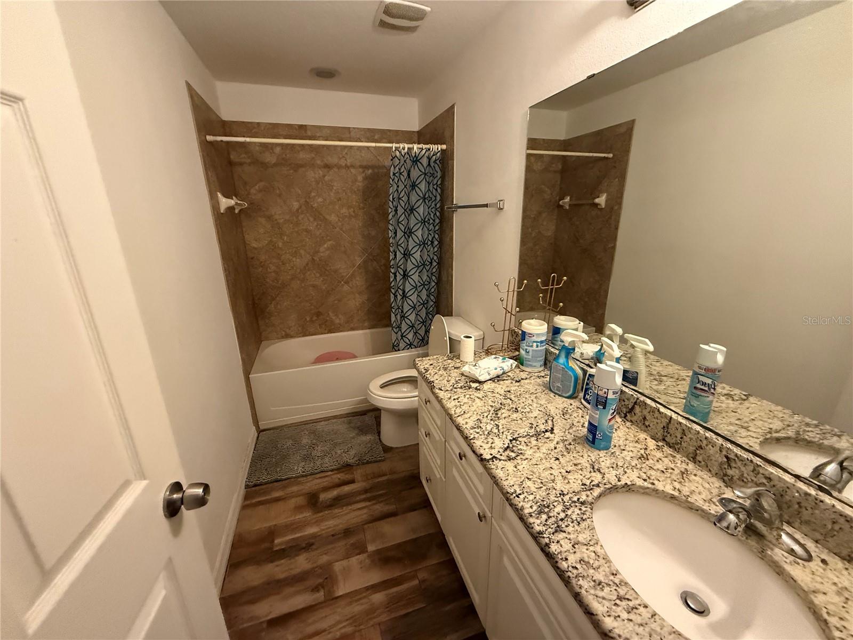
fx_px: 345
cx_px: 426
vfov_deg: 85.7
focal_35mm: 14
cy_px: 320
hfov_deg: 102.1
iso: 800
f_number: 2.2
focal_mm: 2.22
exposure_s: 1/60
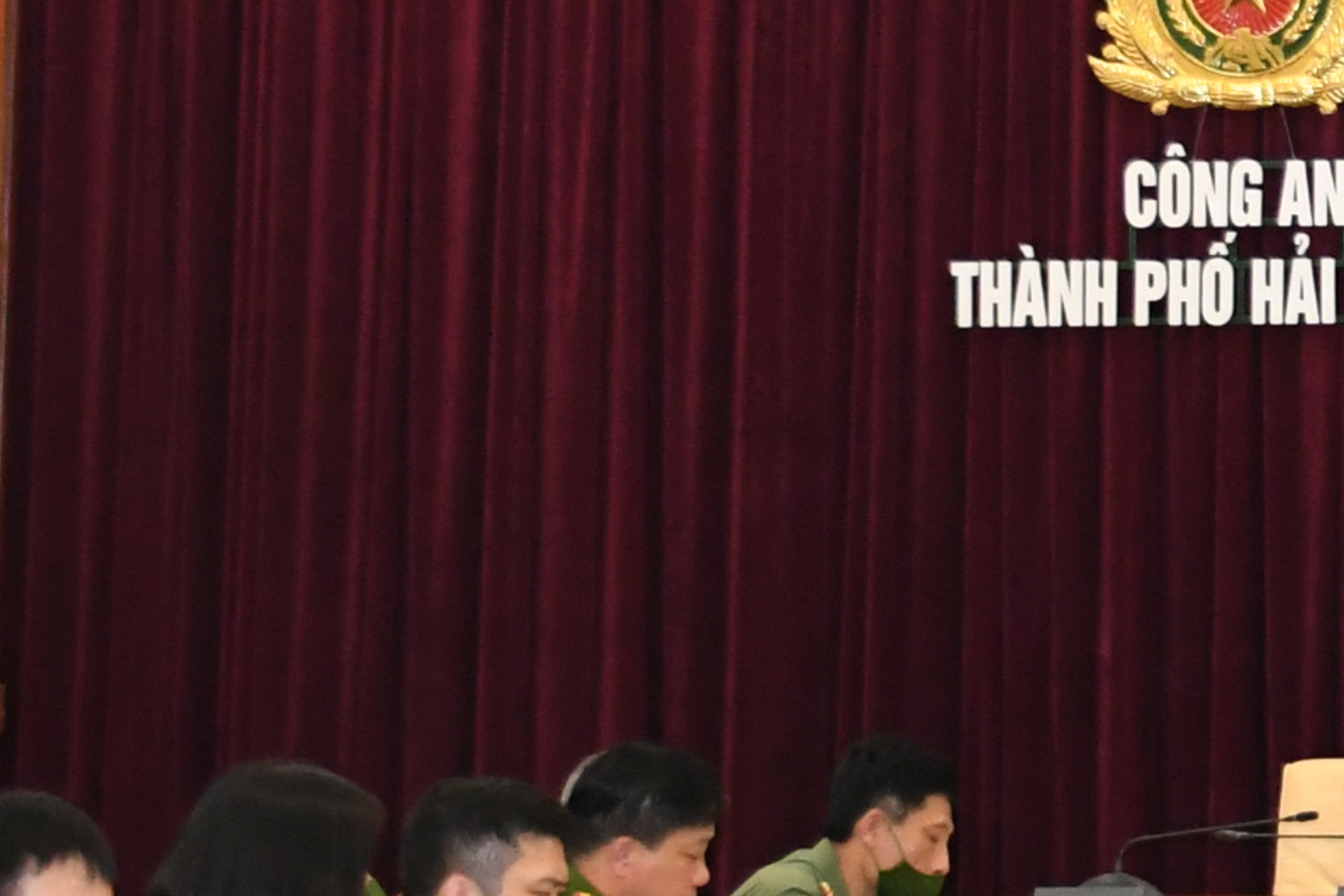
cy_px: 161
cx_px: 2386
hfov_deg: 10.9
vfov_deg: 7.8
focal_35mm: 176
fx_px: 6577
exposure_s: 1/200
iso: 2500
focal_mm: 27
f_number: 4
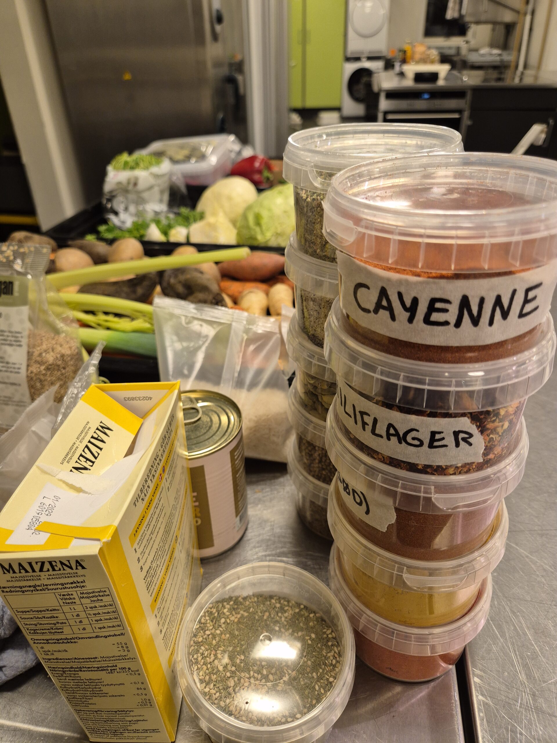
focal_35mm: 23
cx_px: 278
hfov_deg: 58.9
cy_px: 372
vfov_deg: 73.9
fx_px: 493
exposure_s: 1/100
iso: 200
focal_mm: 5.4
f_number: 1.8
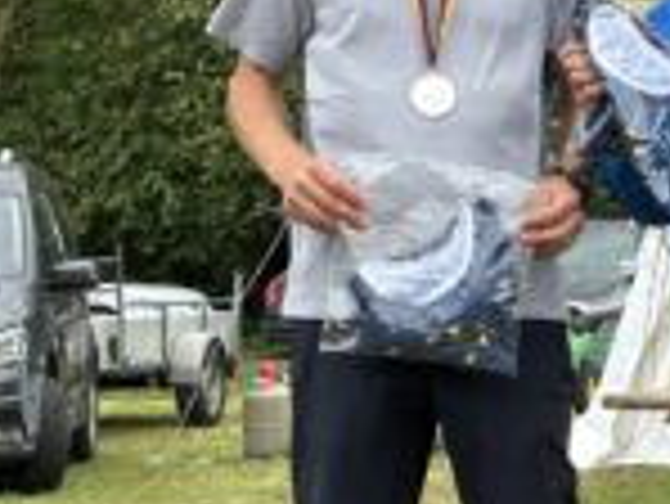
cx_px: 895
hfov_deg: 14.6
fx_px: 2499
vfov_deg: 11.5
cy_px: 225
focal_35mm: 129
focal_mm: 6.86
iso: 64
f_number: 1.78
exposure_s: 1/1000
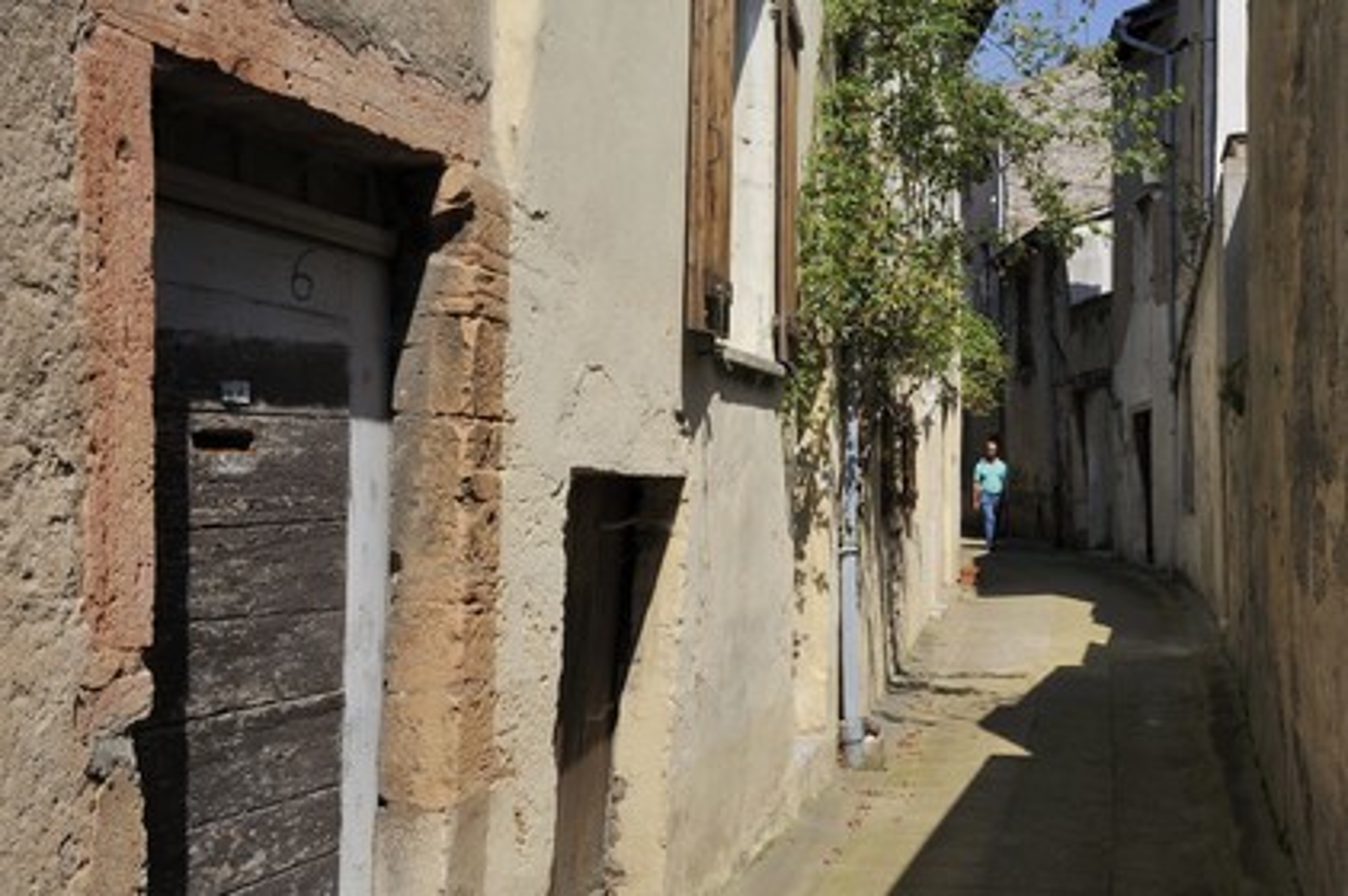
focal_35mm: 42
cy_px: 448
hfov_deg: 46.4
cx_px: 674
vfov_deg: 31.8
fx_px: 1571
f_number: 18
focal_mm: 42
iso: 200
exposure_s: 1/160
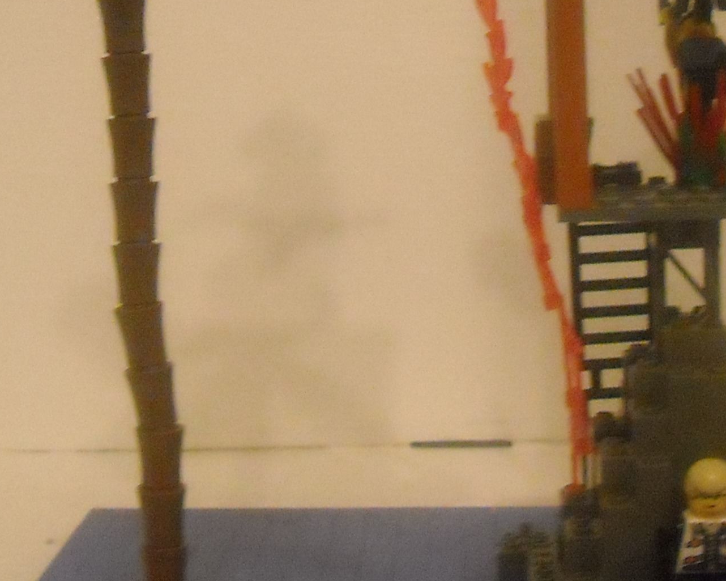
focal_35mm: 87
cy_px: 170
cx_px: 600
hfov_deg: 21.7
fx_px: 1869
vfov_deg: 17.6
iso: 800
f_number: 2.8
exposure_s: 1/67
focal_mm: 5.7
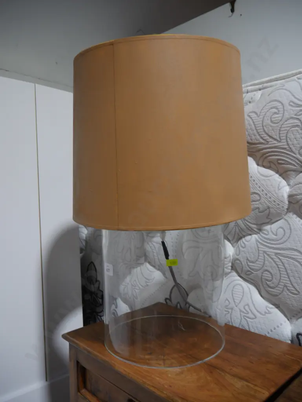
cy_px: 201
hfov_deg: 49.8
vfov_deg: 63.4
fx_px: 325
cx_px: 151
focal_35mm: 28
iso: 200
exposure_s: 1/100
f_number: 3.5
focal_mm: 14
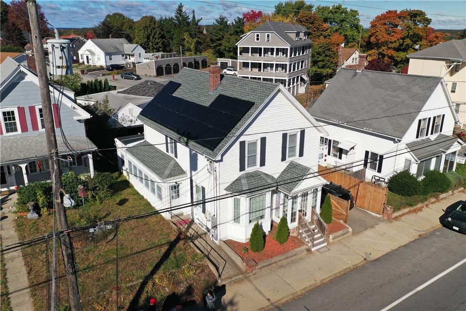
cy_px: 156
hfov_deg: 65.5
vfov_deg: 46.4
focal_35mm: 28
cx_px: 233
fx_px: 362
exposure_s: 1/120
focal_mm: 10.26
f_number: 4
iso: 100
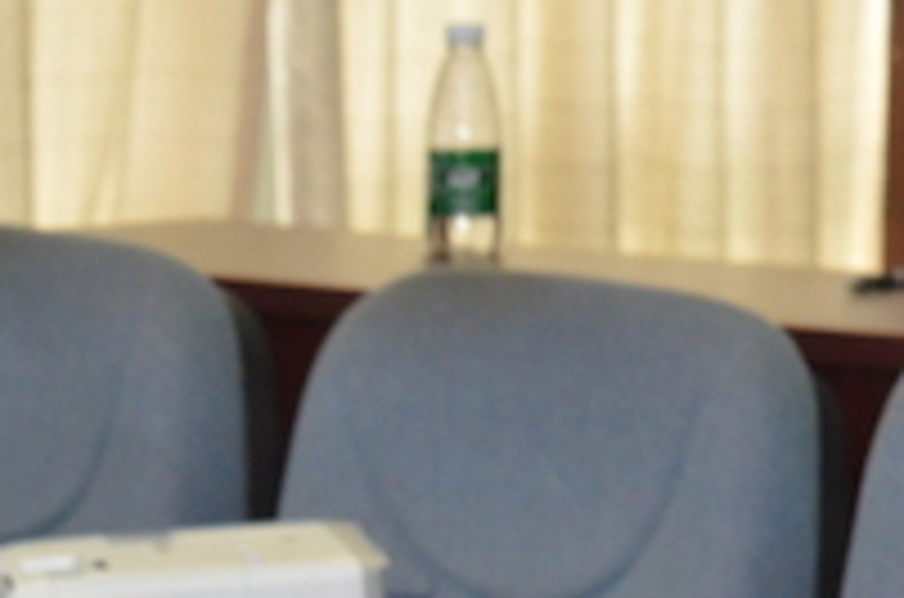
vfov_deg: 3.7
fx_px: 9169
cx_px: -576
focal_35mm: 366
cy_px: 953
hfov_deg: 5.6
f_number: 7.1
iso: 1600
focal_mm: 70
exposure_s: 1/60
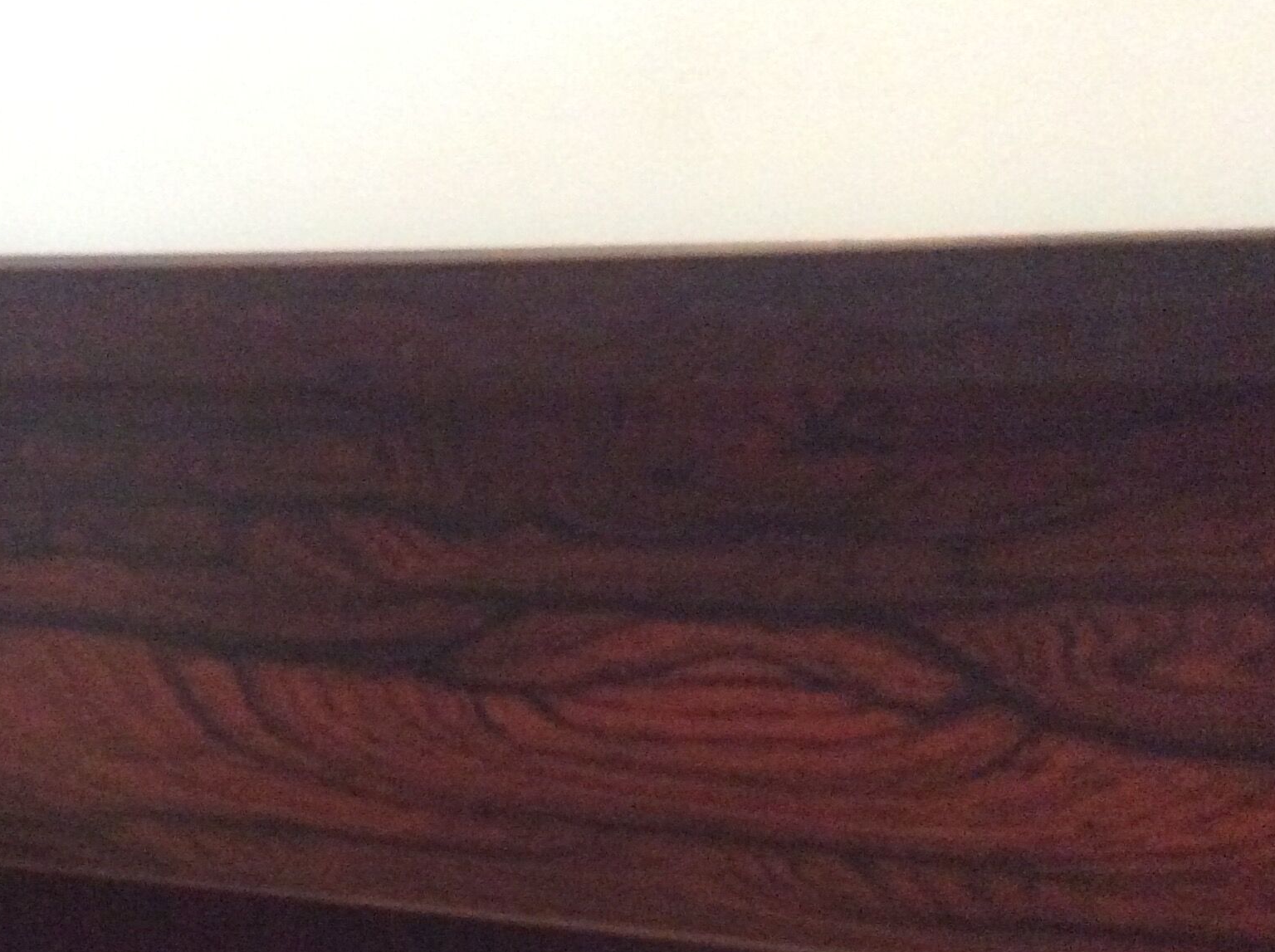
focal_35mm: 54
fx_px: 1986
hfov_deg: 35.4
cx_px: 473
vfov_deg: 26.6
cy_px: 731
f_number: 2.4
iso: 640
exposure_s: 1/17
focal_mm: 3.3
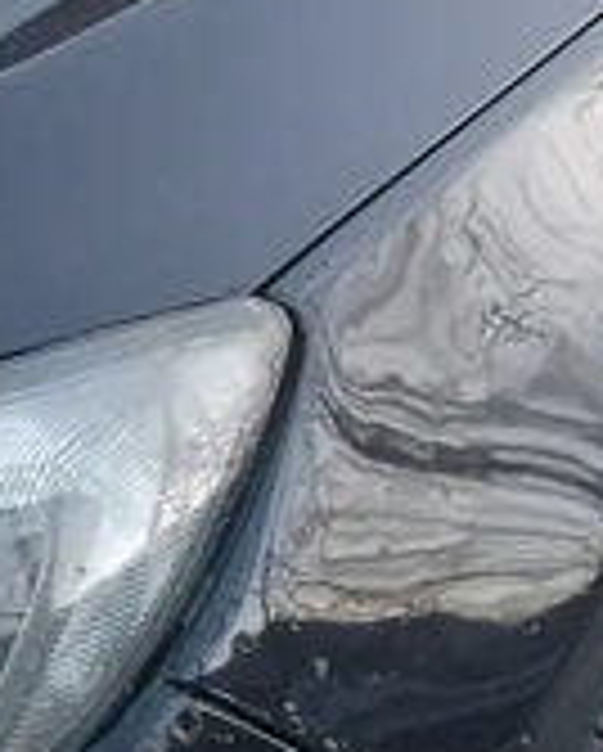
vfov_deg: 13.2
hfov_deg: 10.1
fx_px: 3251
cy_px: 482
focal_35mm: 146
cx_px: -400
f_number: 1.7
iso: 347
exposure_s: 1/50
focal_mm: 4.71
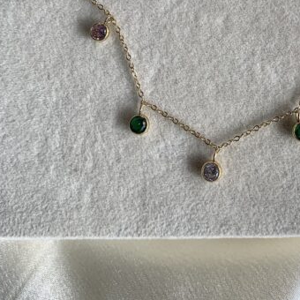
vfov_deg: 29.8
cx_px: 215
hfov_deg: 31.2
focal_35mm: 54
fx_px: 529
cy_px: 11
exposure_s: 1/125
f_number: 1.8
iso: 25
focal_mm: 4.25
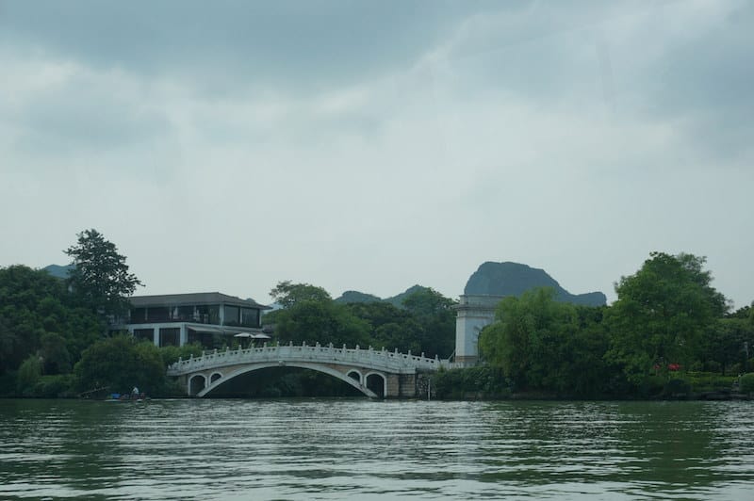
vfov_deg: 28.0
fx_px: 1004
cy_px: 250
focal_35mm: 48
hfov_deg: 41.1
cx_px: 377
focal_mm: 32
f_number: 9
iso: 100
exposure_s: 1/250
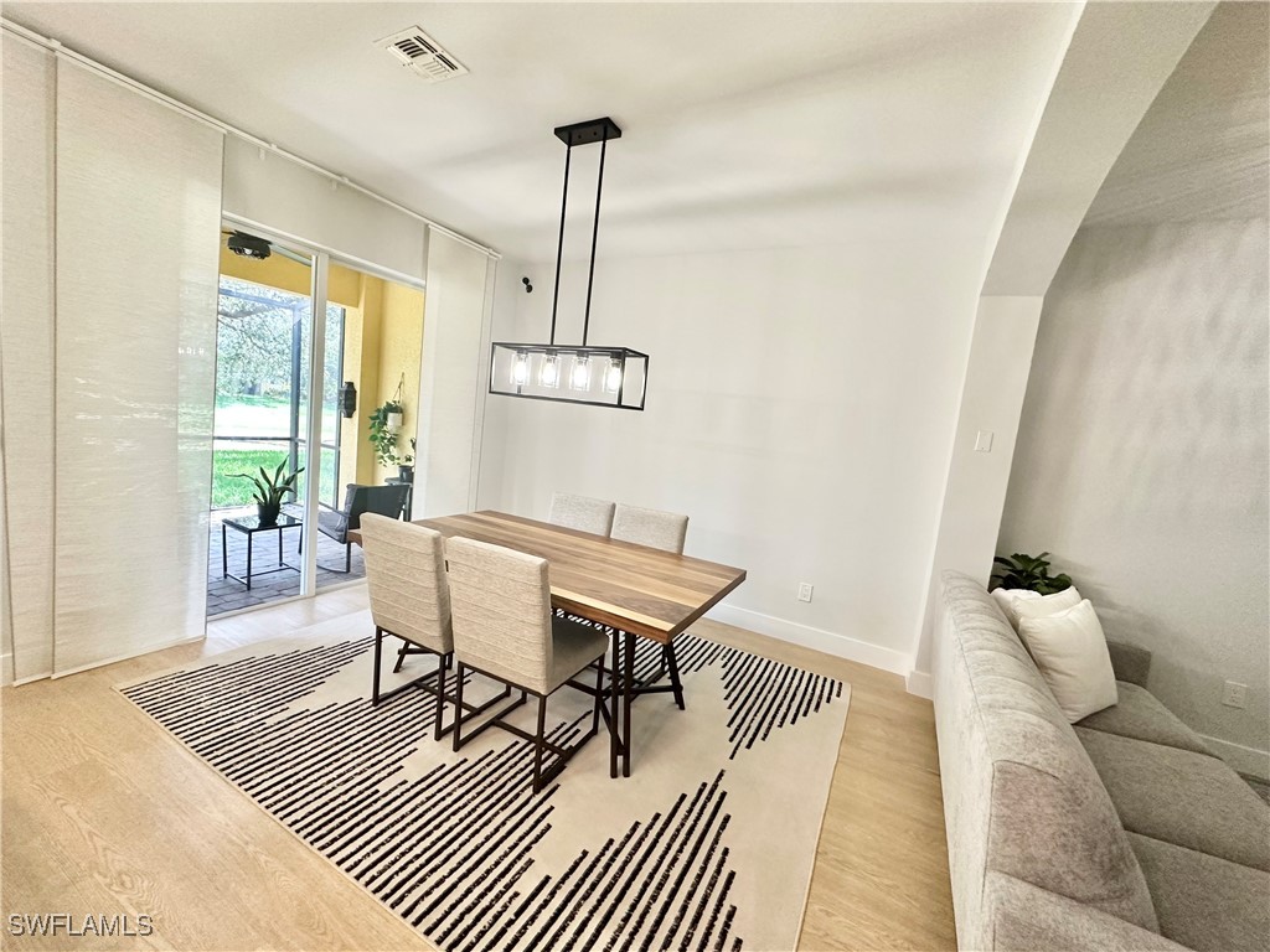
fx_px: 514
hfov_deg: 102.1
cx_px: 635
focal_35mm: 14
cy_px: 476
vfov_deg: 85.7
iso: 250
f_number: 2.2
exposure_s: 1/120
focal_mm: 2.22
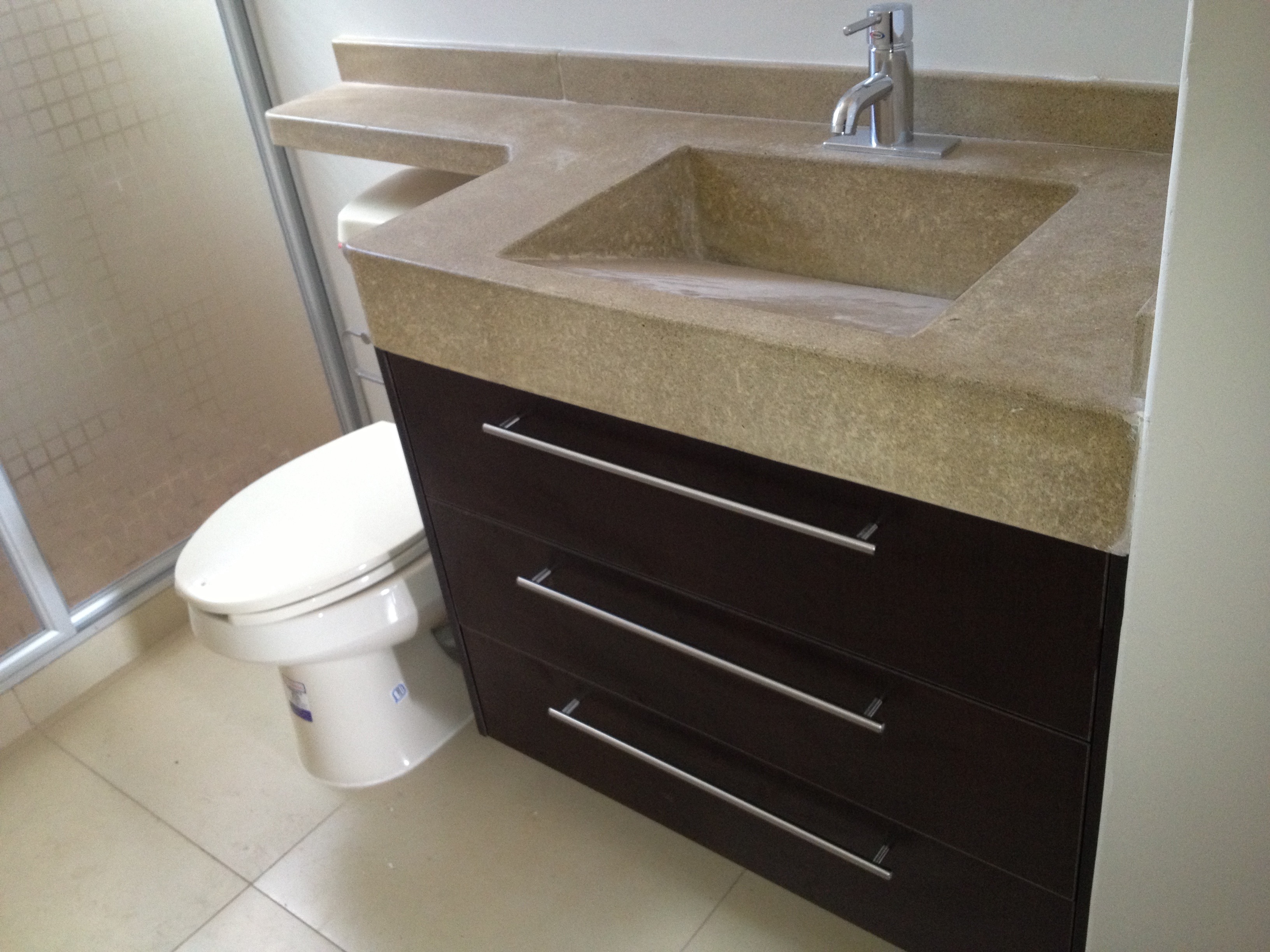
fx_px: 1284
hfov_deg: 52.6
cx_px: 635
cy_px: 476
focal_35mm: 35
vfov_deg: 40.7
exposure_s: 1/20
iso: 200
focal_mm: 4.28
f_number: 2.4
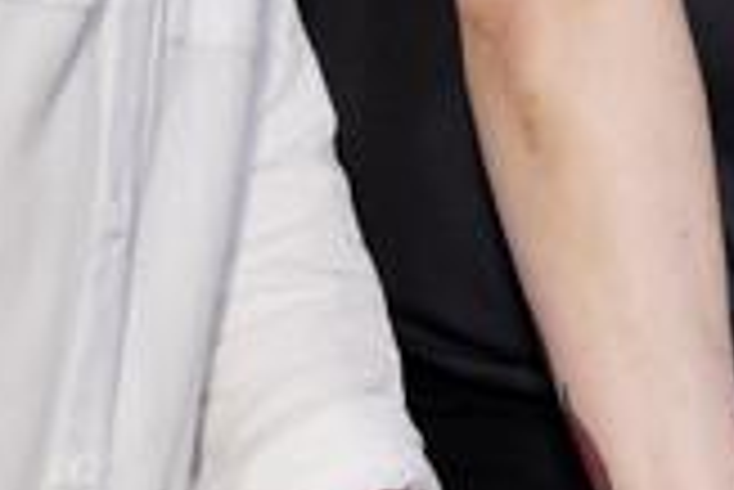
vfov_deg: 9.6
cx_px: 968
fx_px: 2898
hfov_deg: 13.9
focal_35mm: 142
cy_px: -7
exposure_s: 1/60
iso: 2000
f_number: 4.3
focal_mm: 33
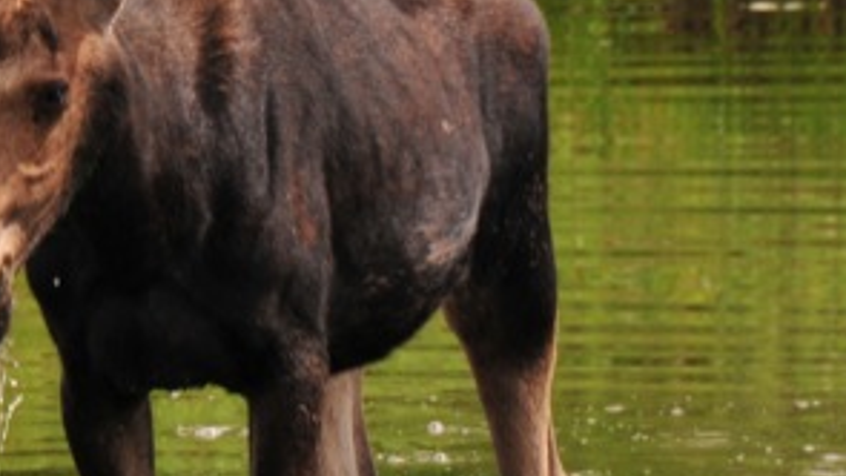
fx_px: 24431
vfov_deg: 1.1
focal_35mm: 1089
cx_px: 287
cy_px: 229
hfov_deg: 2.0
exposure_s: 1/250
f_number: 8
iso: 200
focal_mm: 200
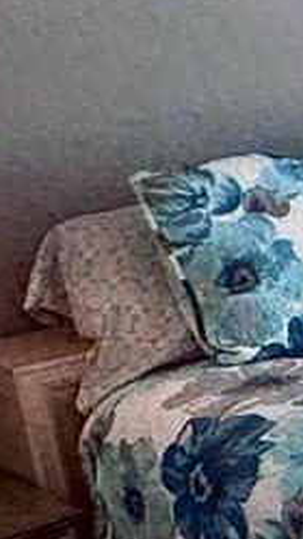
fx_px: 1400
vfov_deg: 21.7
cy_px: 175
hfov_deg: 8.6
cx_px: 1086
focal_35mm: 98
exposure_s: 1/146
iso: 40
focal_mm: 2.22
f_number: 2.2
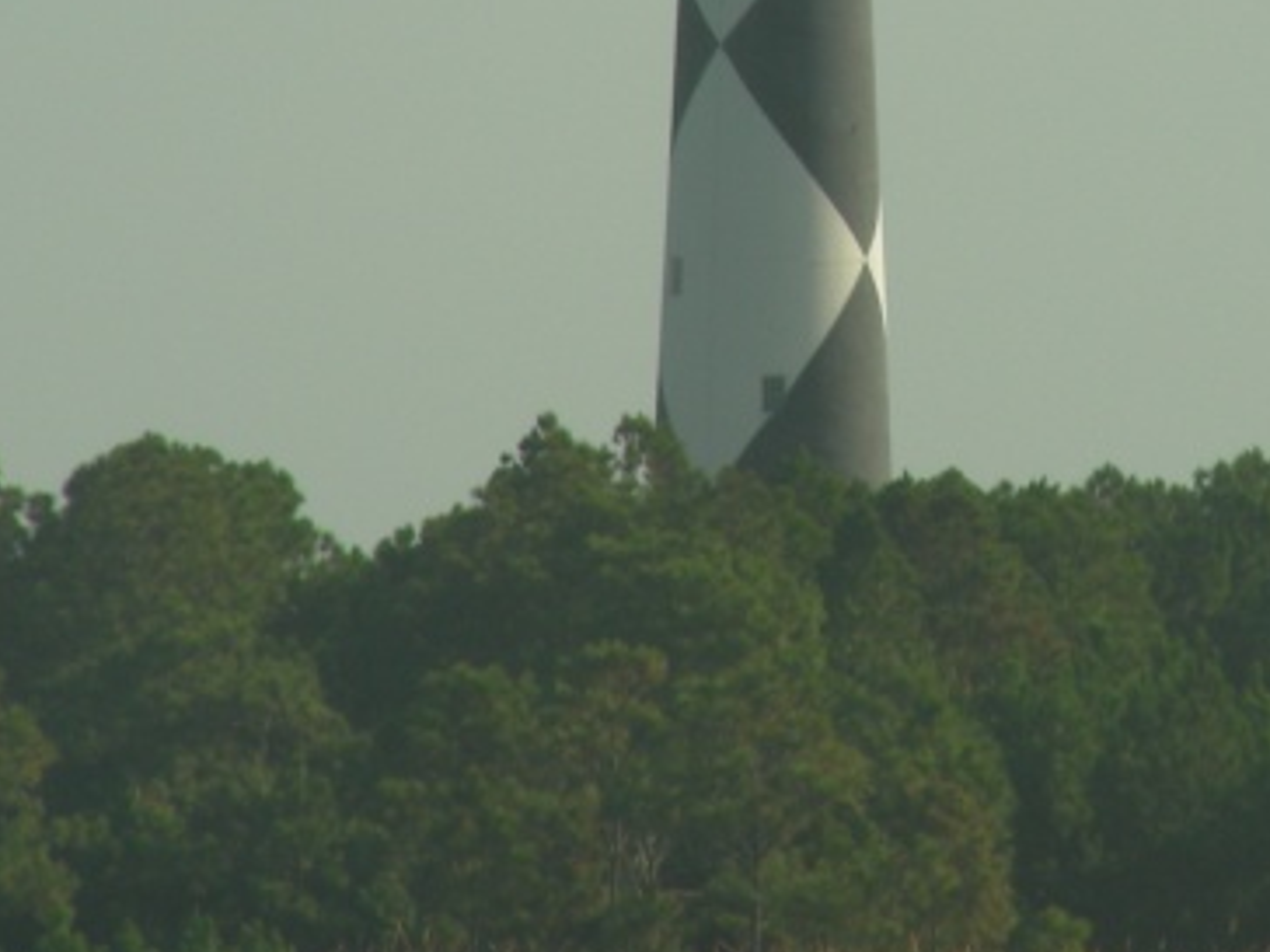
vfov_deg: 1.8
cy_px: -45
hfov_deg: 2.4
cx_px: 1130
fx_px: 30671
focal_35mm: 836
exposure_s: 1/366
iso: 50
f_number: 5.6
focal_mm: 63.3
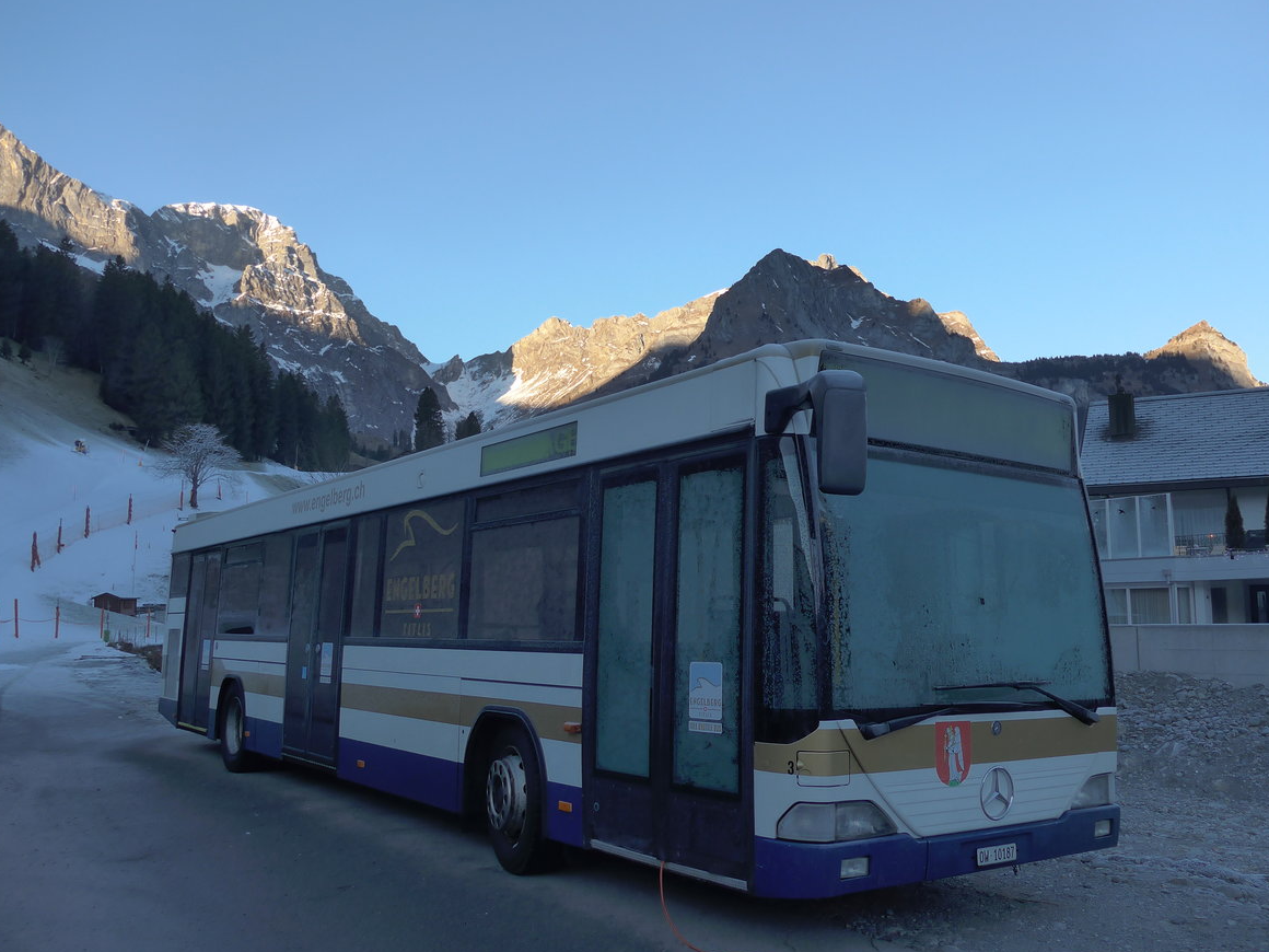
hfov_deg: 60.0
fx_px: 1100
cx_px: 643
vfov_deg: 46.8
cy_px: 478
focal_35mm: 30
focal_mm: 6
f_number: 2.5
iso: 160
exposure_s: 1/640
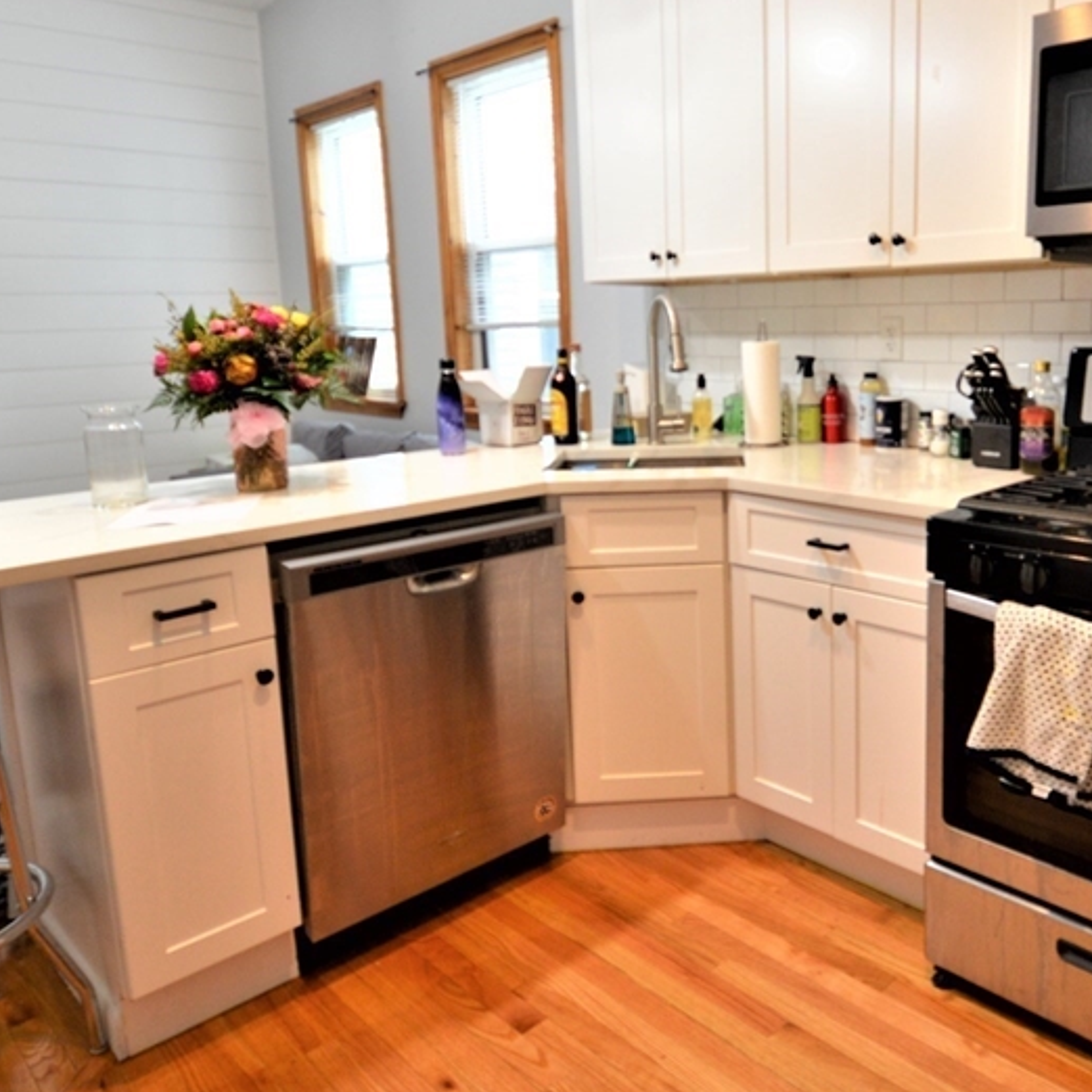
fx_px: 892
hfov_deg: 60.2
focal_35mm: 25
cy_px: 465
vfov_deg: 62.6
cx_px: 789
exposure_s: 1/50
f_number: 3.5
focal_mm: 10
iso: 400
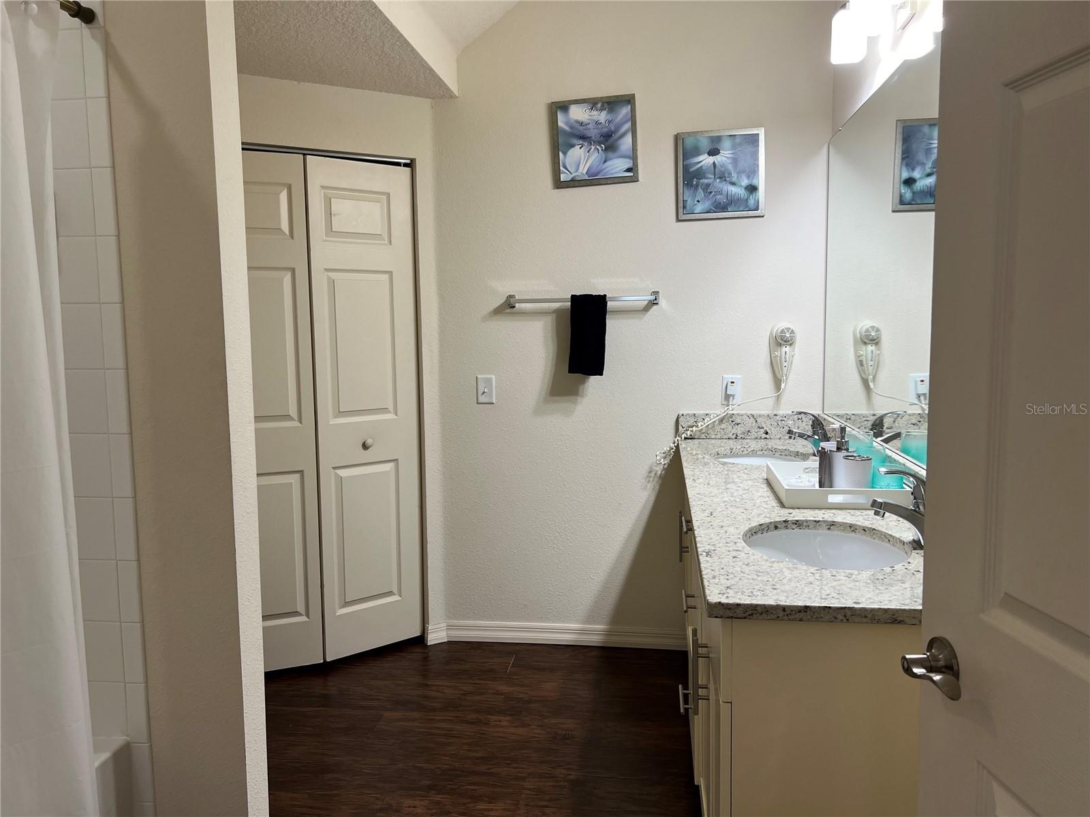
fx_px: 819
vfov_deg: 53.1
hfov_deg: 67.3
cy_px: 408
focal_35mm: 26
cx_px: 545
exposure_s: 1/60
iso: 64
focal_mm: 5.7
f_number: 1.5
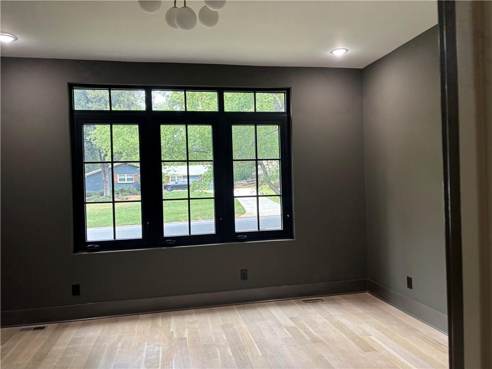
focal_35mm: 26
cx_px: 246
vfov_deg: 53.1
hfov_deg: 67.3
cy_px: 184
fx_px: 370
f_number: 1.6
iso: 100
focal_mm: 5.96
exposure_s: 1/120
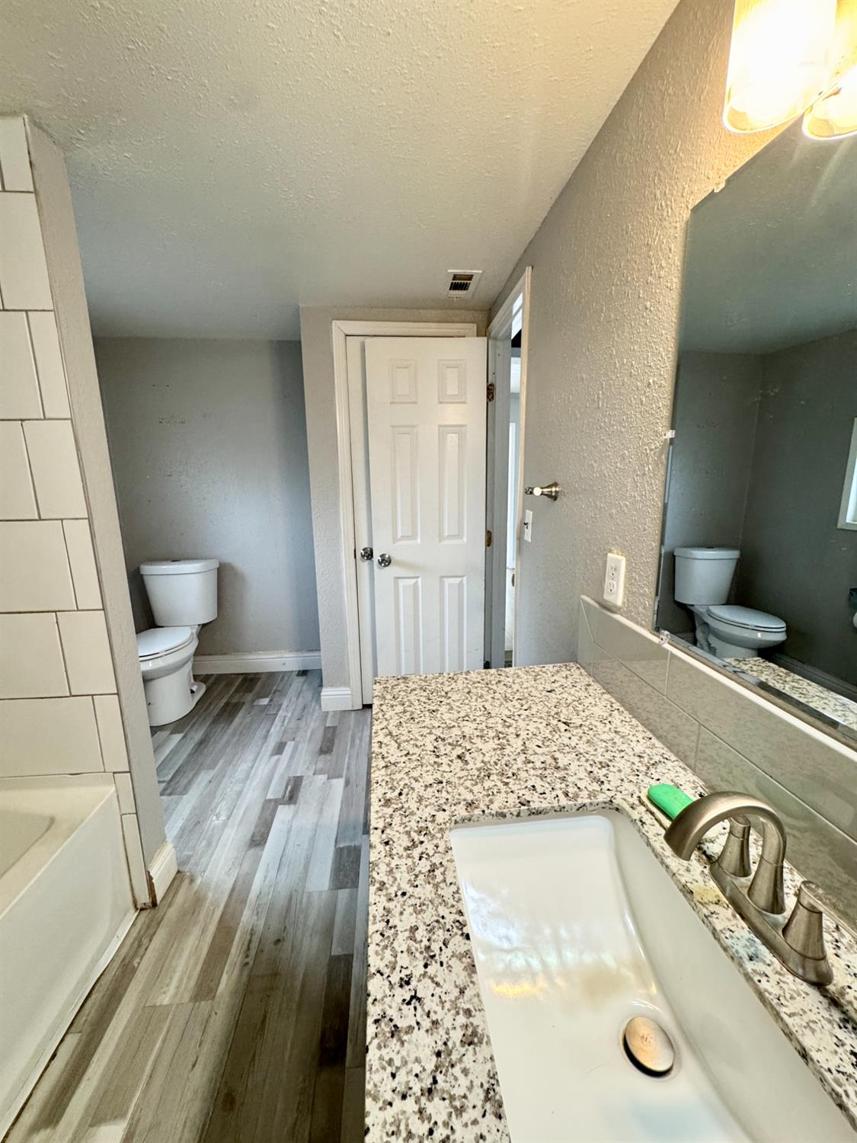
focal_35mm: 14
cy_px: 572
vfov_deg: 102.1
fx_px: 462
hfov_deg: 85.7
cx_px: 428
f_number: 2.2
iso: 250
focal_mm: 2.22
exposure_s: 1/120
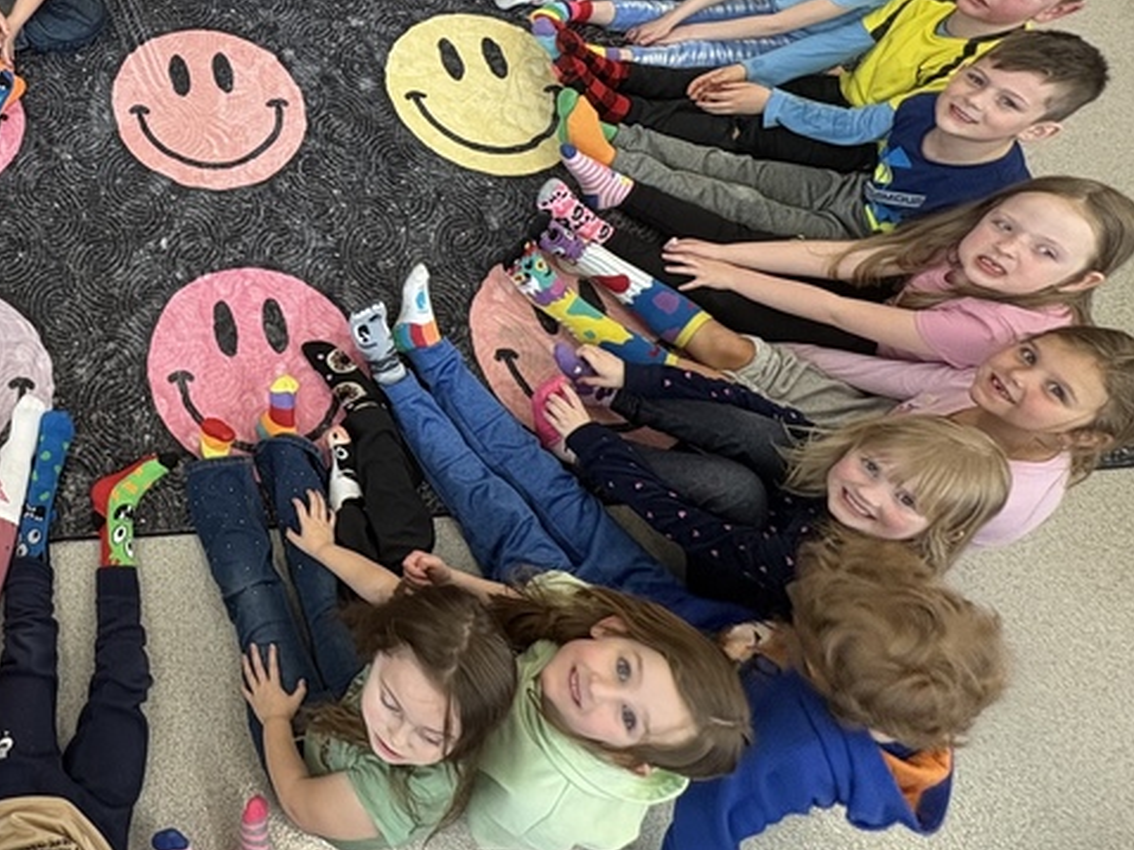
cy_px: 176
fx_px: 982
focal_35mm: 30
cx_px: 14
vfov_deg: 44.6
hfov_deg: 49.6
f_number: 2.2
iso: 125
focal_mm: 2.22
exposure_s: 1/99
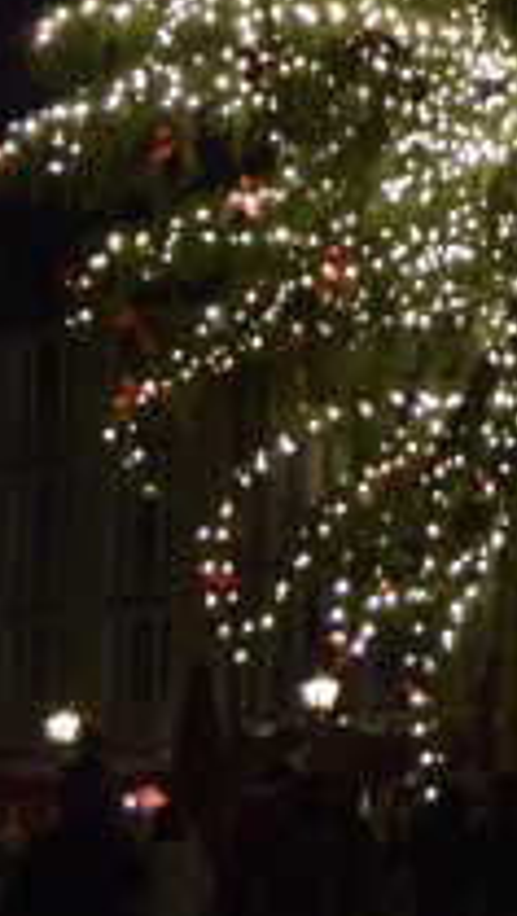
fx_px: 3743
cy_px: -421
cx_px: 1034
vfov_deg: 13.2
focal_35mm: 154
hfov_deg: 7.6
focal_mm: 20
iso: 1250
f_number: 3.8
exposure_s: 1/60
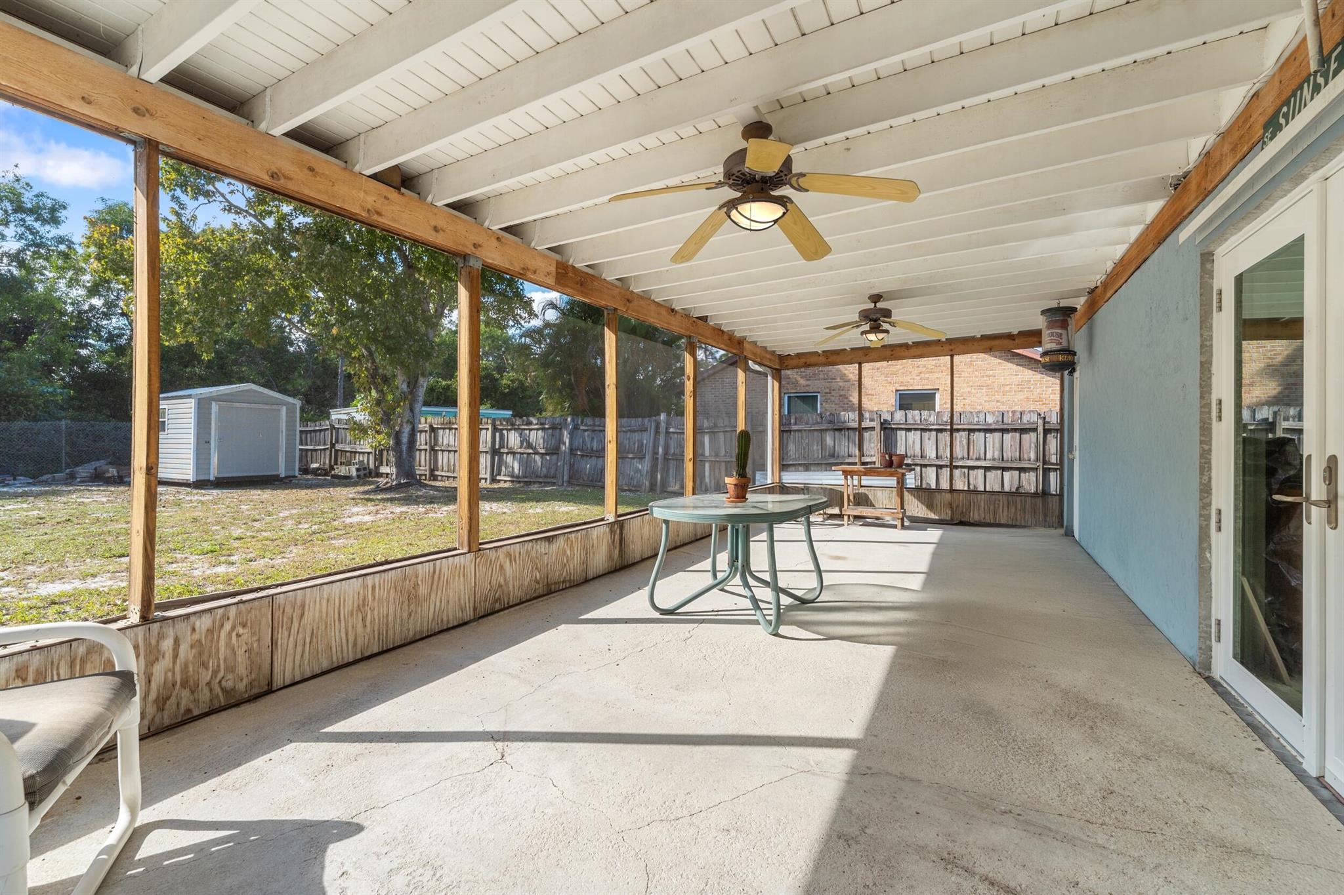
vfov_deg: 81.2
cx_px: 672
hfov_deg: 104.3
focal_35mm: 14
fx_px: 523
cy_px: 448
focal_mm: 14
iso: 250
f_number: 9
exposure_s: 1/60
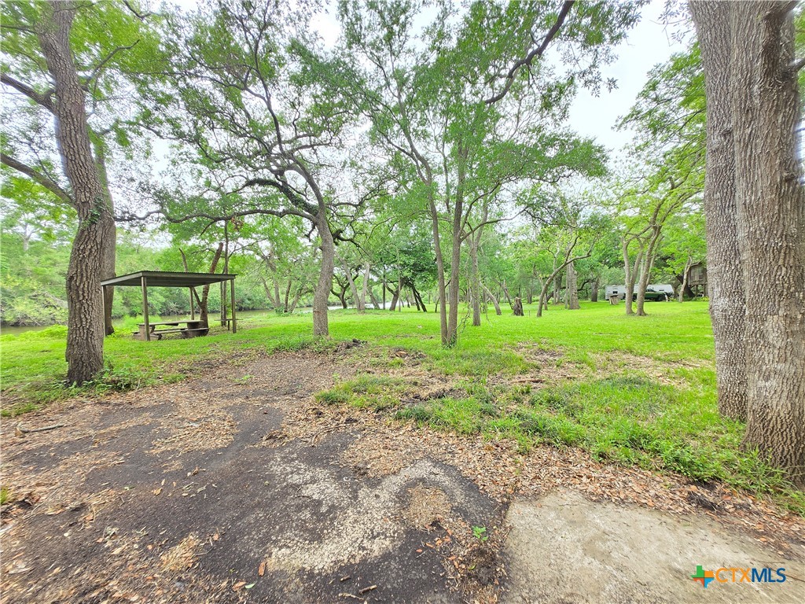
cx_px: 402
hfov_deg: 106.2
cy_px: 302
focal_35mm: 13
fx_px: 302
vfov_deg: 89.9
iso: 25
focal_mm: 1.7
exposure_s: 1/122
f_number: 2.2
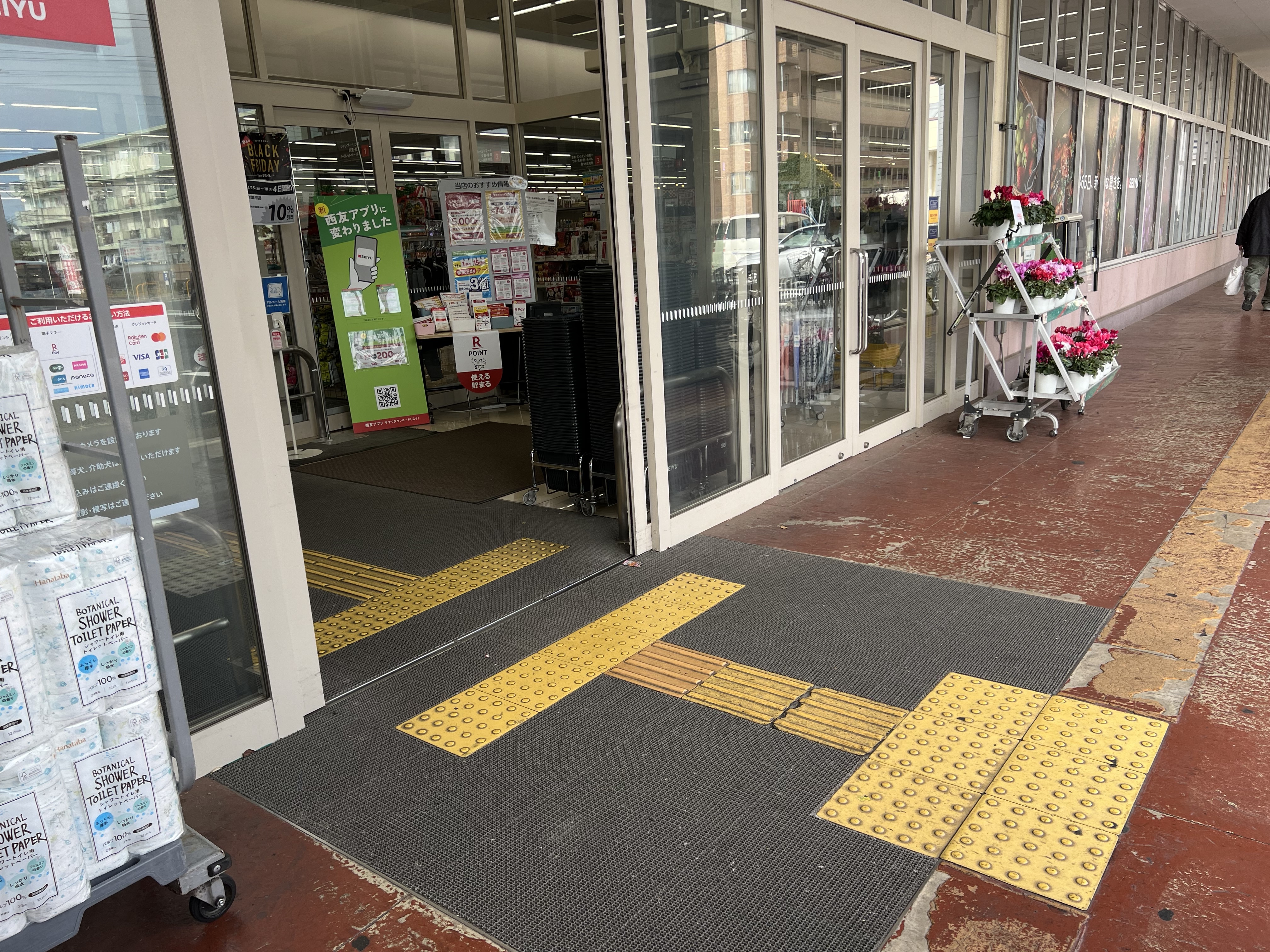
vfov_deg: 53.1
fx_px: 954
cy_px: 476
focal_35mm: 26
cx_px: 635
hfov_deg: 67.3
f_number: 1.5
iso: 50
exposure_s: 1/575
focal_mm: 5.7
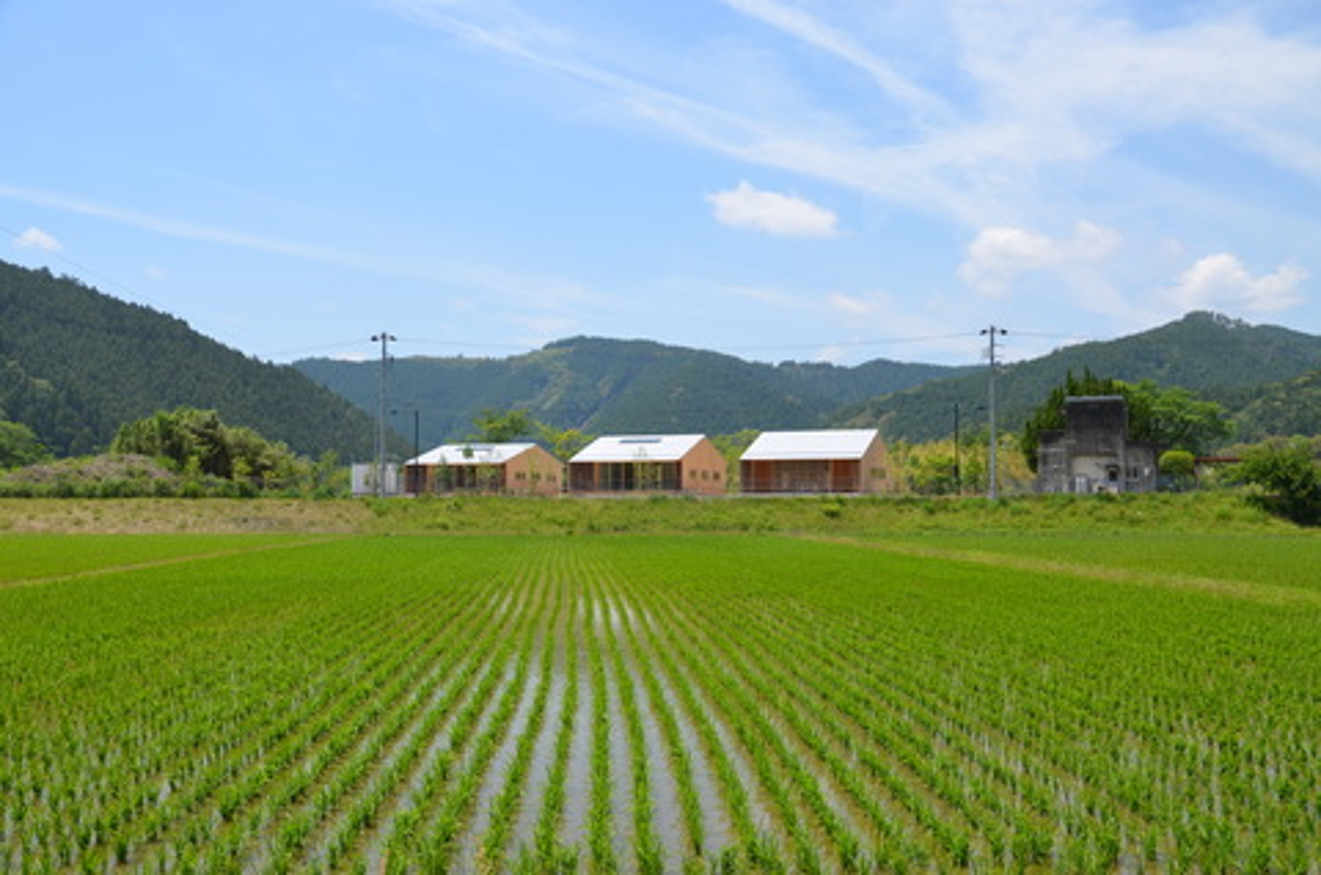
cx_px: 660
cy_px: 438
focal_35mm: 33
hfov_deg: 57.3
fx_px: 1208
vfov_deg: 39.8
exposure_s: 1/250
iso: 100
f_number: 8
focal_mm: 22
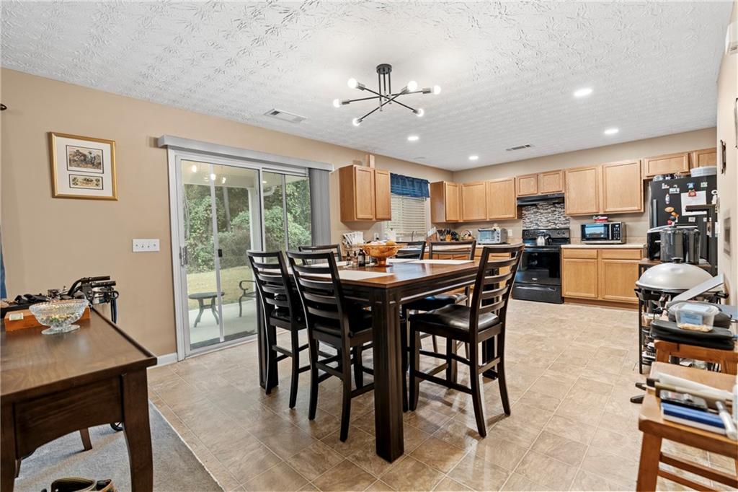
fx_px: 328
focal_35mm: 16
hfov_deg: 96.8
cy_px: 246
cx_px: 369
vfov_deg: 73.7
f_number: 4
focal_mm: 16
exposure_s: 1/2
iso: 250
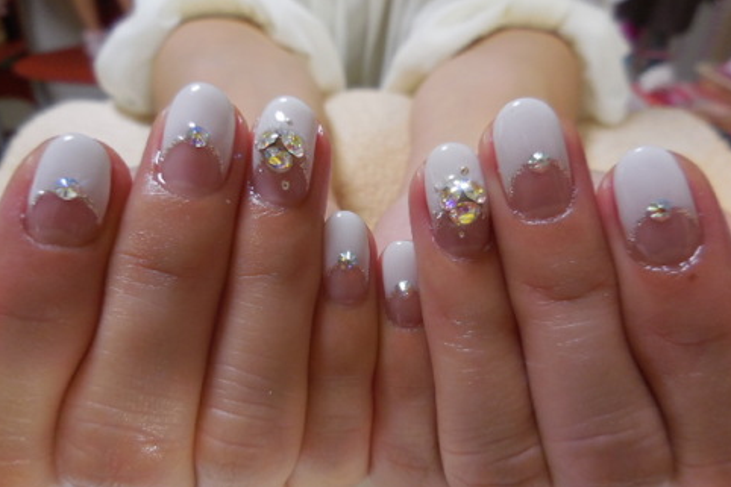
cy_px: 259
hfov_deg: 67.4
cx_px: 375
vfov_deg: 47.9
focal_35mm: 27
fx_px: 548
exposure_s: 1/30
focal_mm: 4.5
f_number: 3.3
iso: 200
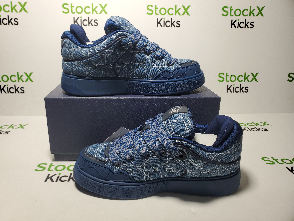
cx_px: 147
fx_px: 221
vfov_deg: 53.1
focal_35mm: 26
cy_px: 110
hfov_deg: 67.3
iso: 50
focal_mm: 4.3
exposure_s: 1/186
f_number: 2.4
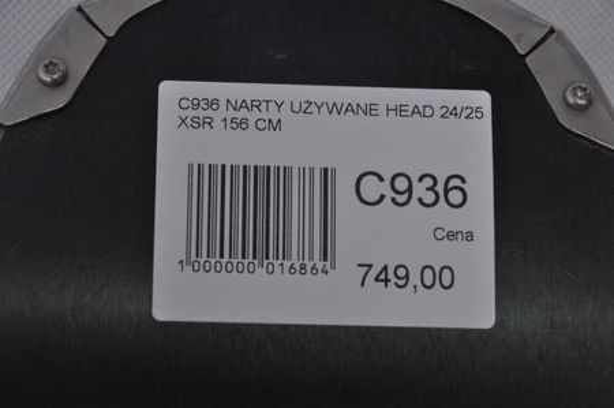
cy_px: 204
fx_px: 2683
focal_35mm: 158
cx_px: 307
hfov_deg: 13.1
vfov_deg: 8.7
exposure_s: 1/125
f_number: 9.5
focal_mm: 105
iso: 3200
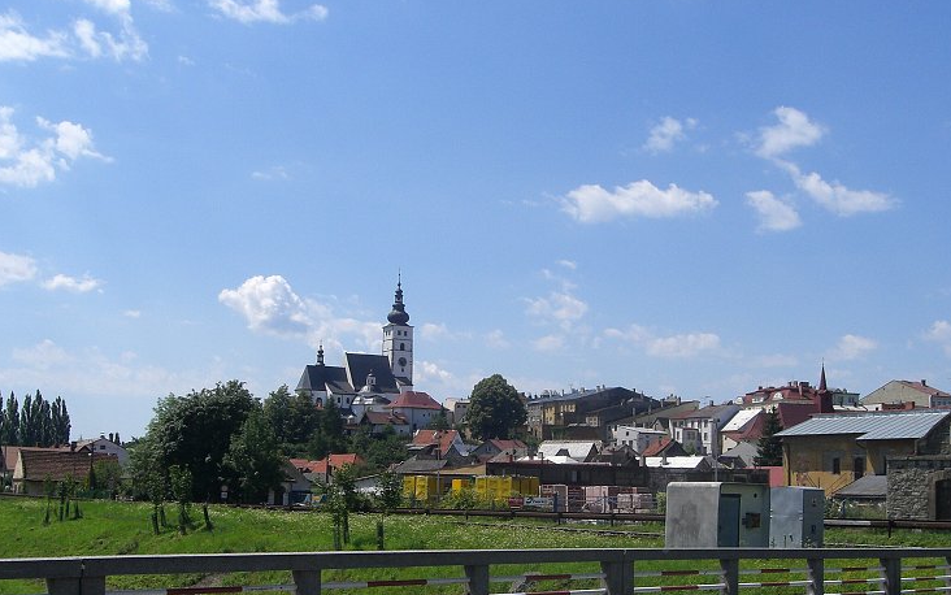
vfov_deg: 29.1
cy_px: 383
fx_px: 1141
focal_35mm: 44
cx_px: 492
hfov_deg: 45.2
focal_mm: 6.3
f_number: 4.4
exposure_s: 1/1000
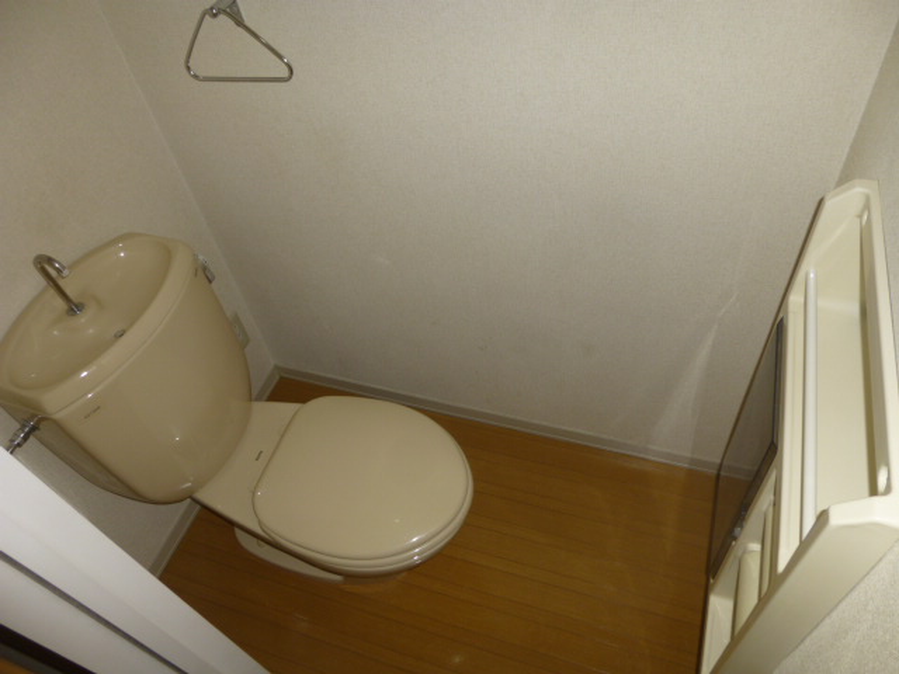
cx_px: 450
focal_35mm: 25
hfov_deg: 69.4
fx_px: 649
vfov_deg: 54.9
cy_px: 337
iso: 100
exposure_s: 1/60
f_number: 3.1
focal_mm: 4.5
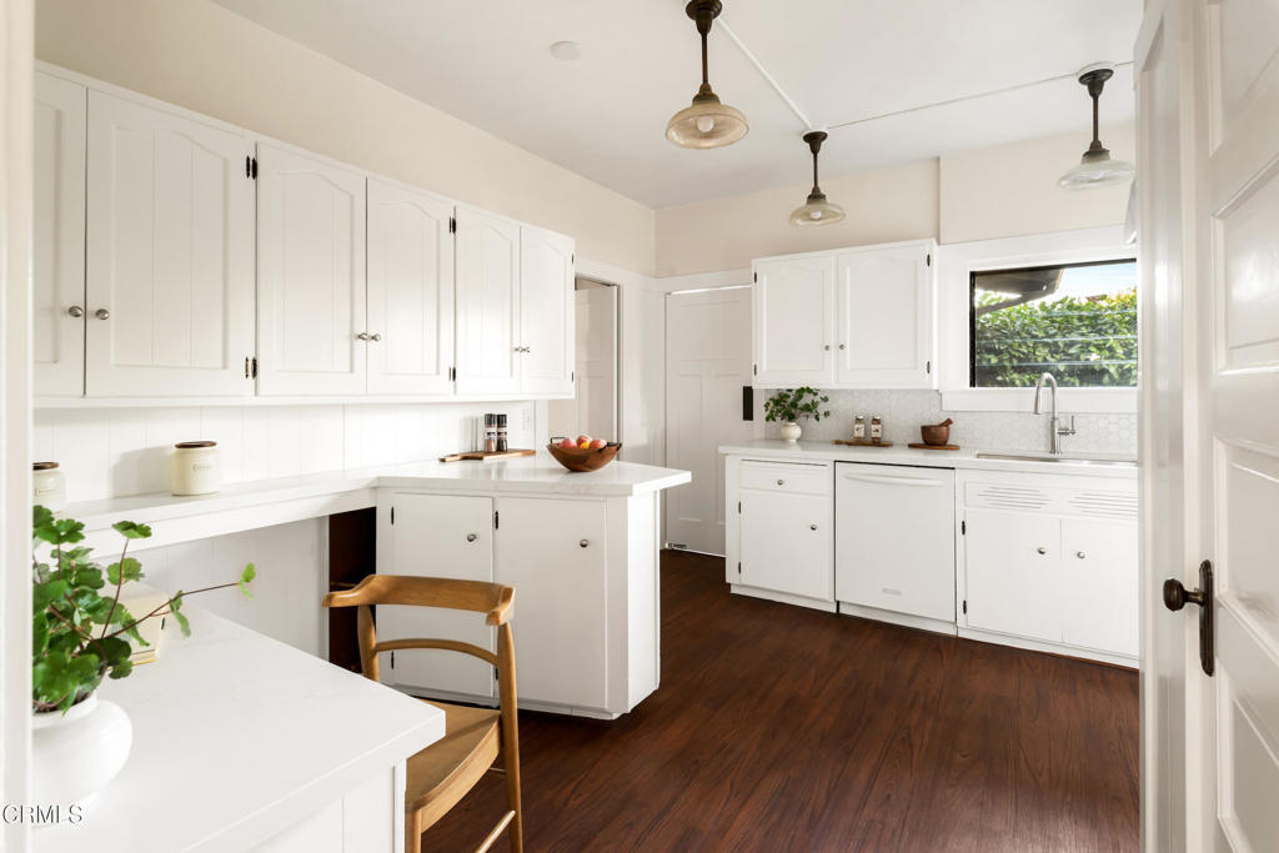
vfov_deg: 53.1
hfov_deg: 73.7
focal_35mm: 24
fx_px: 853
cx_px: 640
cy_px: 426
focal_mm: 24
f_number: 9
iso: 160
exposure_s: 5
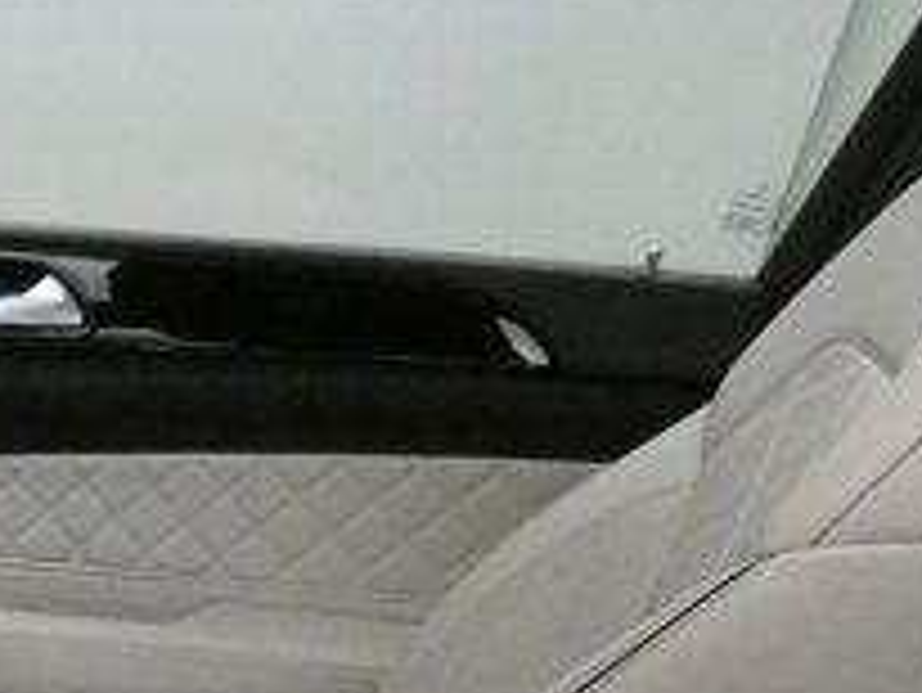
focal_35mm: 78
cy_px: 1179
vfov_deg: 16.4
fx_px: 2079
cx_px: -562
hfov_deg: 20.4
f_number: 2.8
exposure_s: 1/60
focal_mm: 3.6
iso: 1000
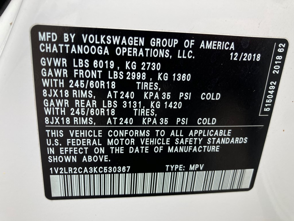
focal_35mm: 28
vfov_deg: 49.7
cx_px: 147
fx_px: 238
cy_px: 110
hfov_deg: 63.4
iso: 32
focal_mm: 3.99
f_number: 1.8
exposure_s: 1/121
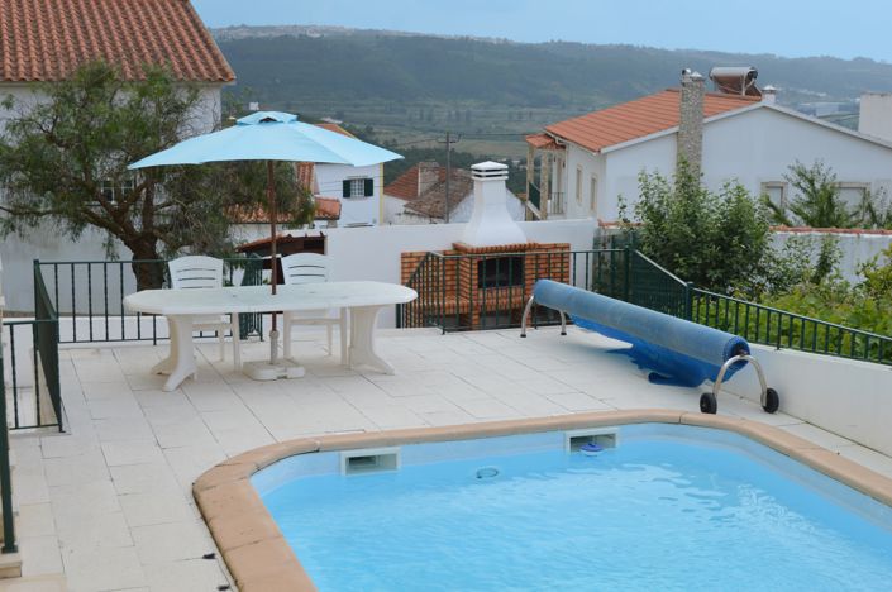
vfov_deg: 28.0
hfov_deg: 41.2
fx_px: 1188
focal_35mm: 48
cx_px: 446
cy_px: 296
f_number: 7.1
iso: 100
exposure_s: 1/200
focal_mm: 32
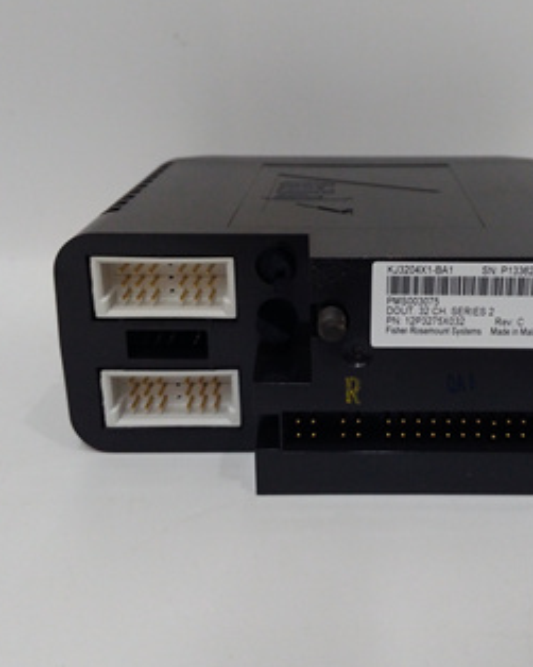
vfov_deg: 43.8
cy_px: 309
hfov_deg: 35.3
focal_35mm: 42
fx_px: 829
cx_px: 363
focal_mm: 3.79
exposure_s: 1/33
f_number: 2
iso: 261
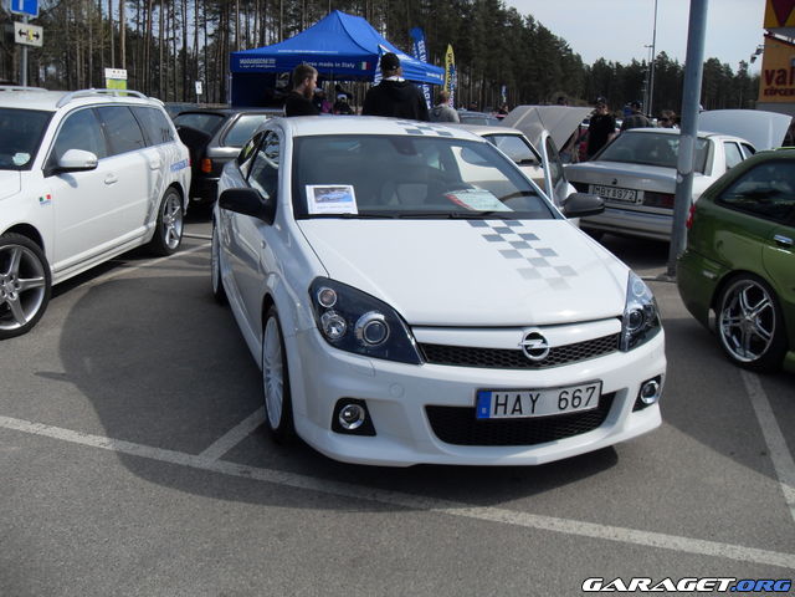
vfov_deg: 41.8
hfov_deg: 54.0
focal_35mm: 34
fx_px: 781
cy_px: 298
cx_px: 398
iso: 80
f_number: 7
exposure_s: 1/350
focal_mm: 6.3
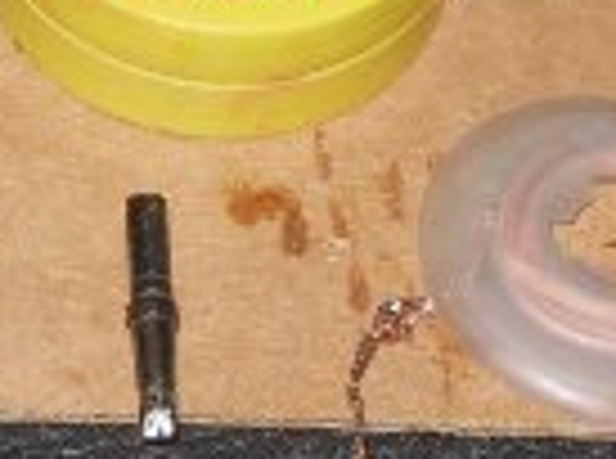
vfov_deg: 9.0
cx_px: -175
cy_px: 117
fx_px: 2911
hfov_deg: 11.8
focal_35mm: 164
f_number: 4
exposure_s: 1/60
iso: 200
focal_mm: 8.9
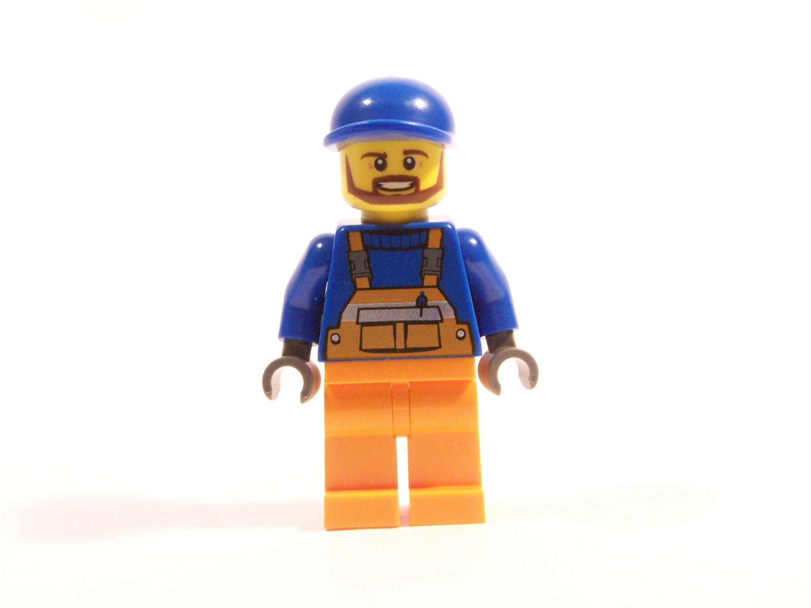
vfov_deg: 19.6
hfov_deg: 26.0
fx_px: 1757
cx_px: 406
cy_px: 304
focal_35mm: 75
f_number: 3.6
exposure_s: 1/30
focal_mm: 12.4
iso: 400
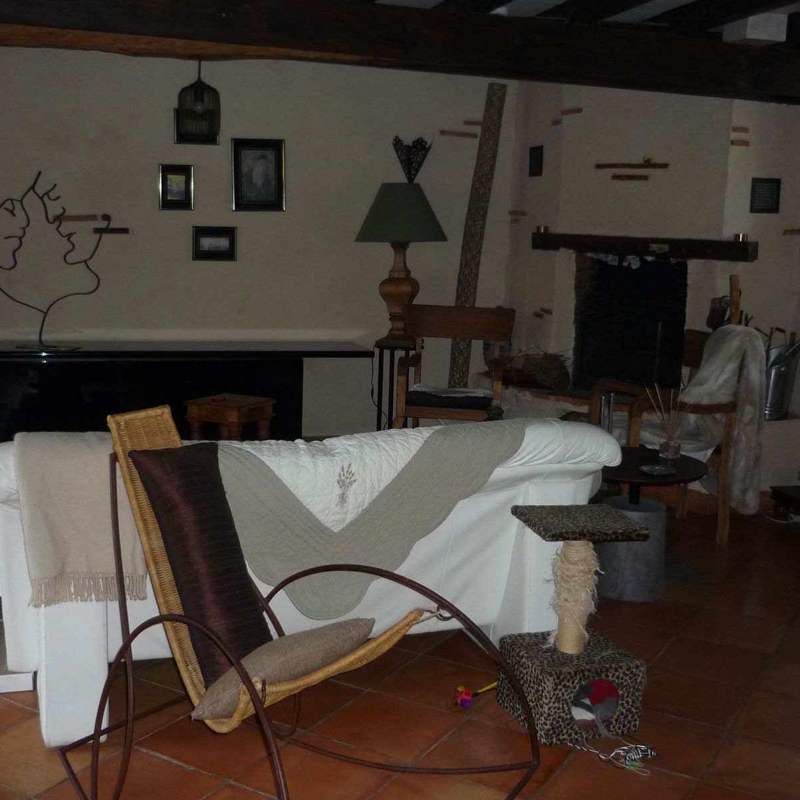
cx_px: 400
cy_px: 400
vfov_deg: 42.8
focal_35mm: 39
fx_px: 1020
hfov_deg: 42.8
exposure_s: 1/30
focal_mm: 5.5
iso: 200
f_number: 2.8
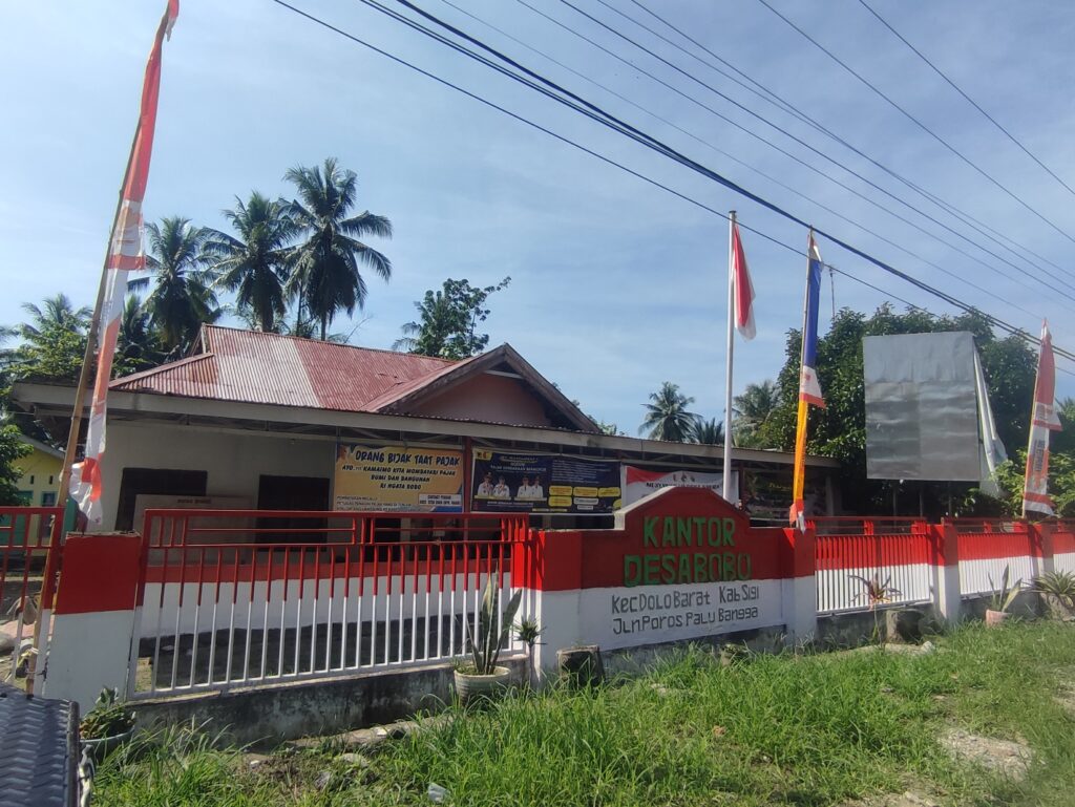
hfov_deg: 94.5
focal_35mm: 16
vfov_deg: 78.2
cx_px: 538
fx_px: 497
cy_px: 404
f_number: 2.2
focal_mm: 1.65
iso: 50
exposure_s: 1/1401
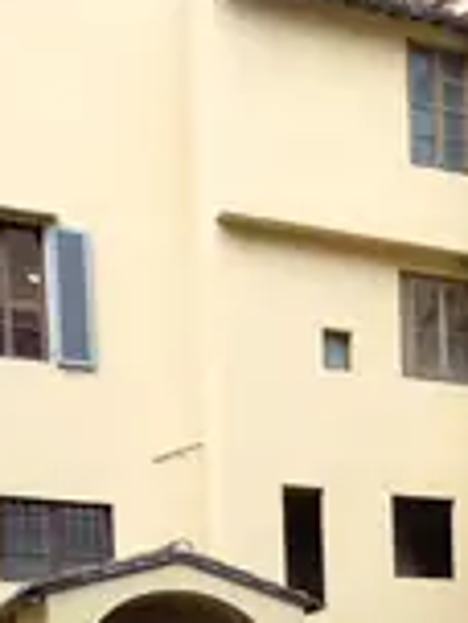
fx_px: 1478
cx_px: 624
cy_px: 906
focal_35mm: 82
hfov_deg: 16.9
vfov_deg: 20.7
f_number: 2.2
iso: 125
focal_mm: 3.81
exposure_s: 1/147
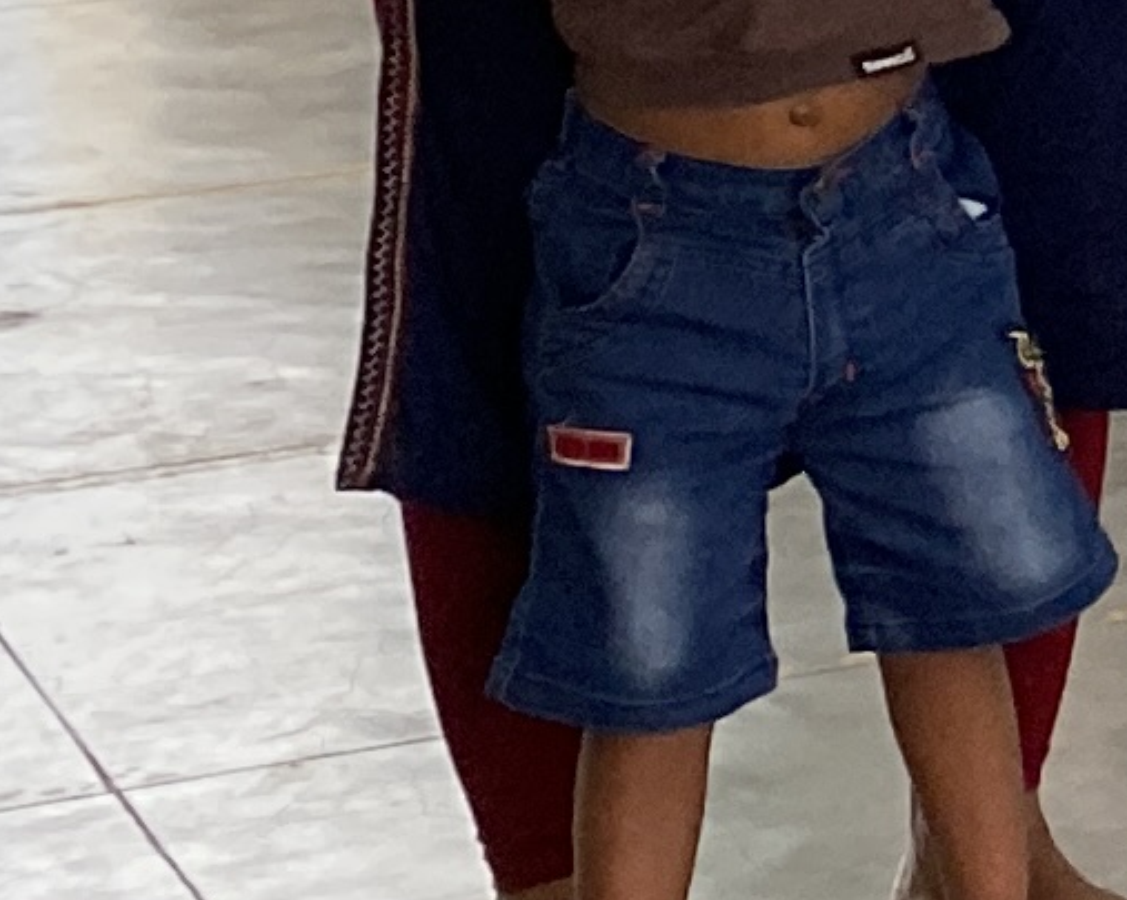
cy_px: -391
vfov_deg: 7.5
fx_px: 6734
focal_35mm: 202
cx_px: 4006
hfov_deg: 7.6
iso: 160
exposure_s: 1/60
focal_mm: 4.25
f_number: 1.8
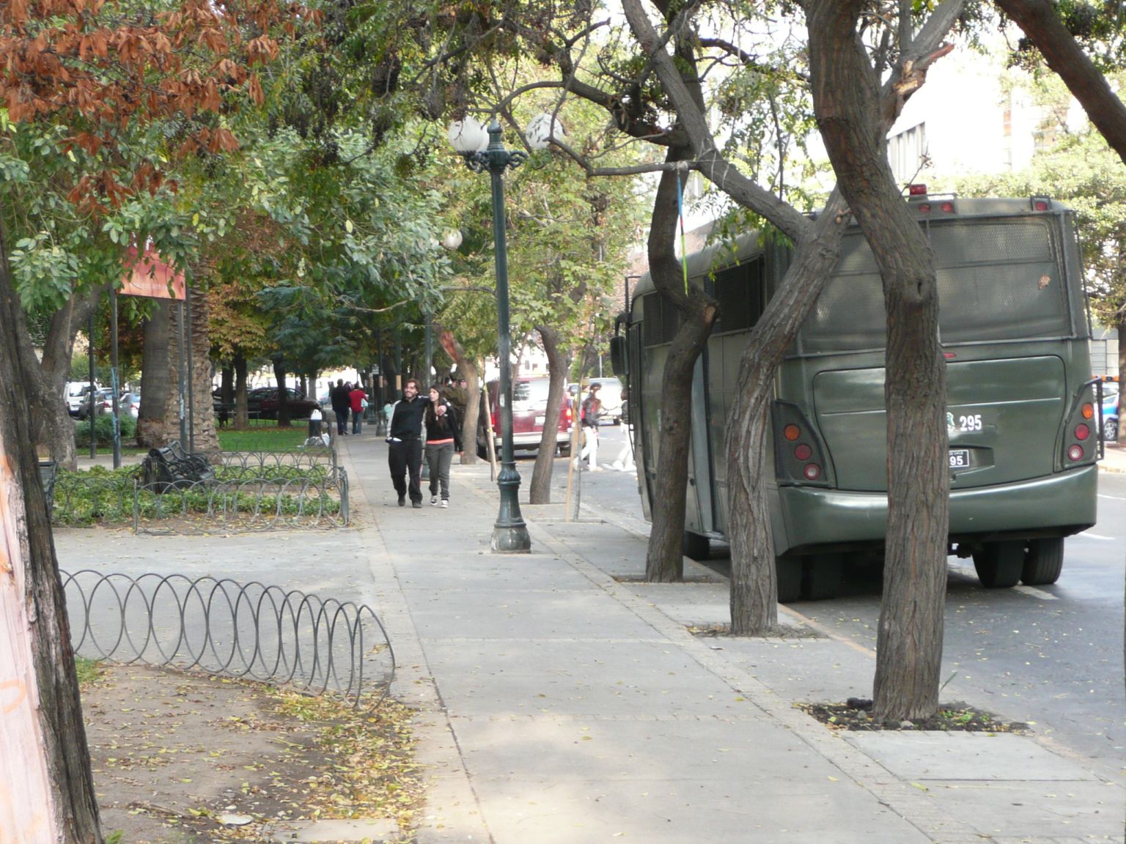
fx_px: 2797
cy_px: 422
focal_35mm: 86
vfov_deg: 17.2
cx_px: 563
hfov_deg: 22.8
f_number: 4.6
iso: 125
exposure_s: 1/30
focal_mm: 11.8
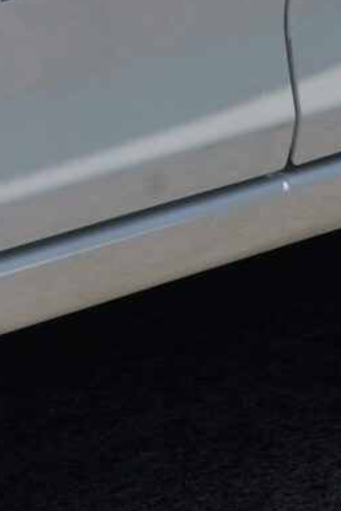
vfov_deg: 6.1
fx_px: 4731
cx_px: -234
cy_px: -411
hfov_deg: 4.1
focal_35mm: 333
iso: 125
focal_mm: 50
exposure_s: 1/60
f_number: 22
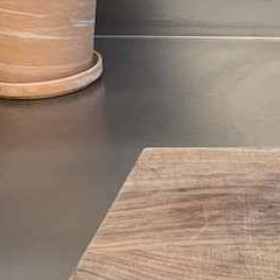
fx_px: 1171
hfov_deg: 12.9
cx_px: 424
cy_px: 127
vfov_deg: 13.6
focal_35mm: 128
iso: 25
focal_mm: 3
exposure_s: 1/122
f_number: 1.8
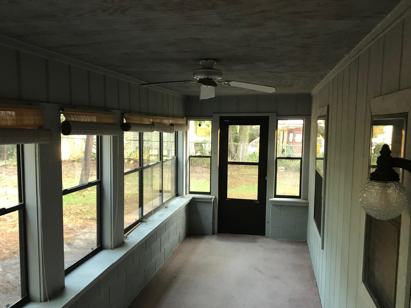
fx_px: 392
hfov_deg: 55.3
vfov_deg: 42.9
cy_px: 170
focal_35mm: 33
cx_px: 187
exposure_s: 1/15
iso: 40
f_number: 1.8
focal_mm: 3.99
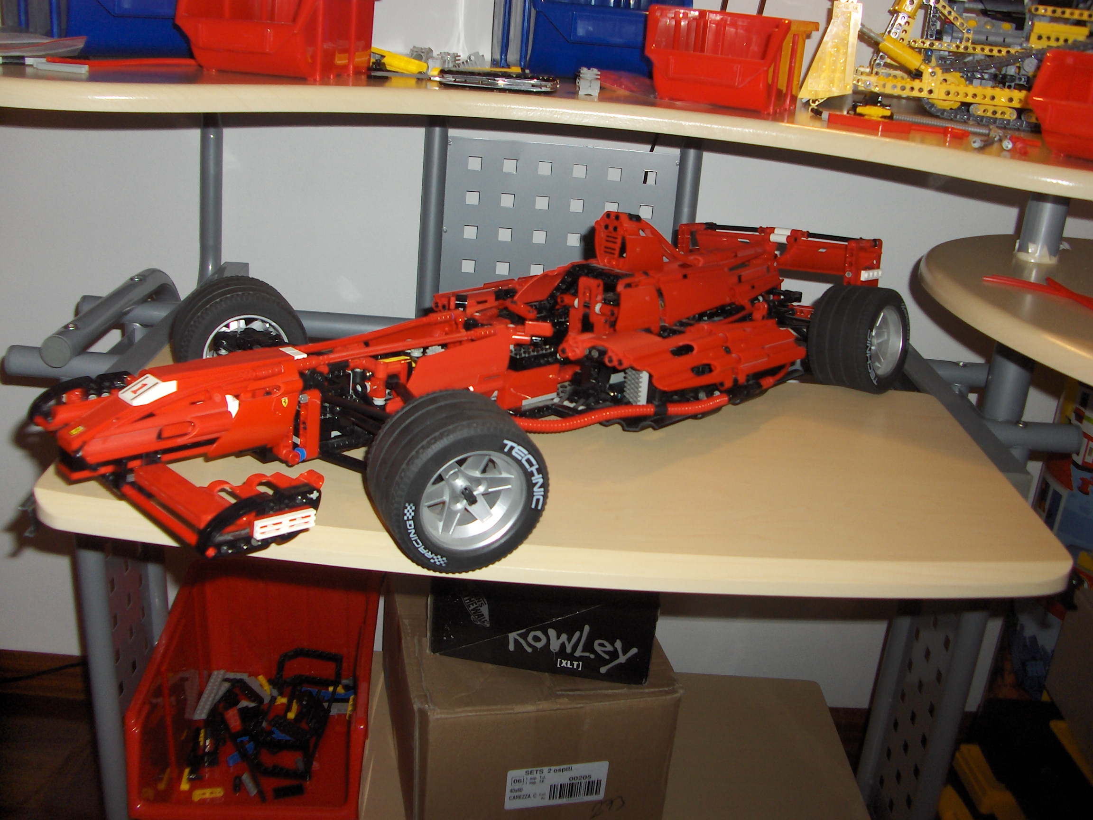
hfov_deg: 52.6
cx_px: 546
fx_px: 1105
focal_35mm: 35
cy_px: 410
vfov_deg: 40.7
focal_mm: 5.8
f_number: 2.6
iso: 100
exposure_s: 1/60
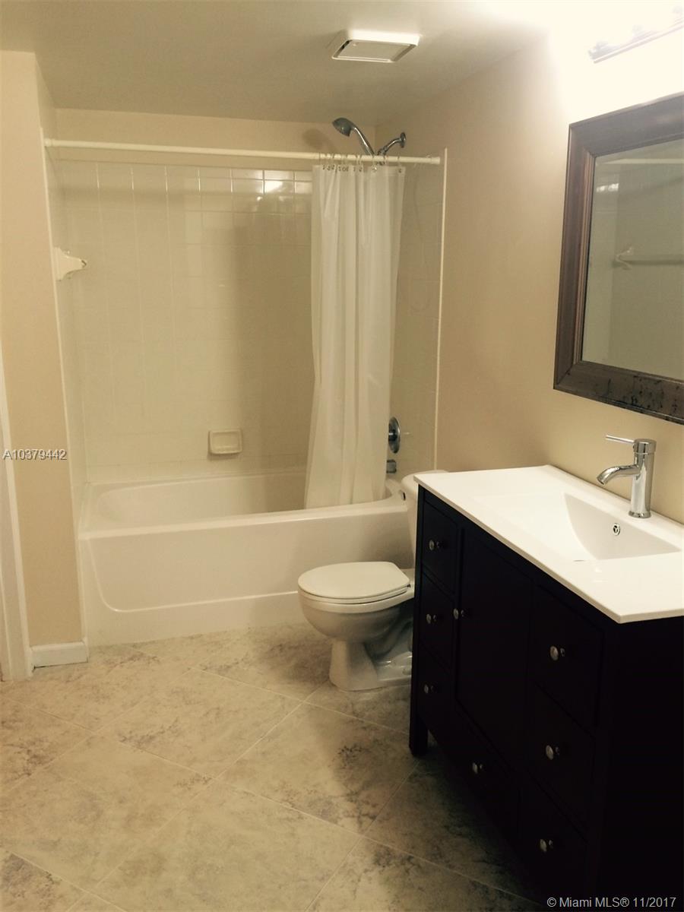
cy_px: 456
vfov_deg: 61.7
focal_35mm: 29
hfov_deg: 48.2
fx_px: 764
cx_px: 342
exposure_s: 1/30
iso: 32
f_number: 2.2
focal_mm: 4.15
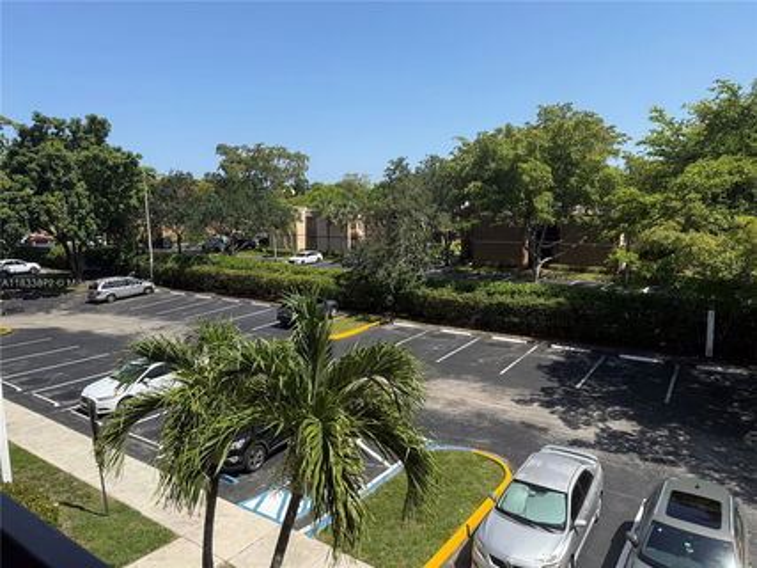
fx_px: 525
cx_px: 378
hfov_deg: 71.6
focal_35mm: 24
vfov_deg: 56.8
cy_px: 284
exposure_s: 1/3953
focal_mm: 6.76
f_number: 1.78
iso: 80
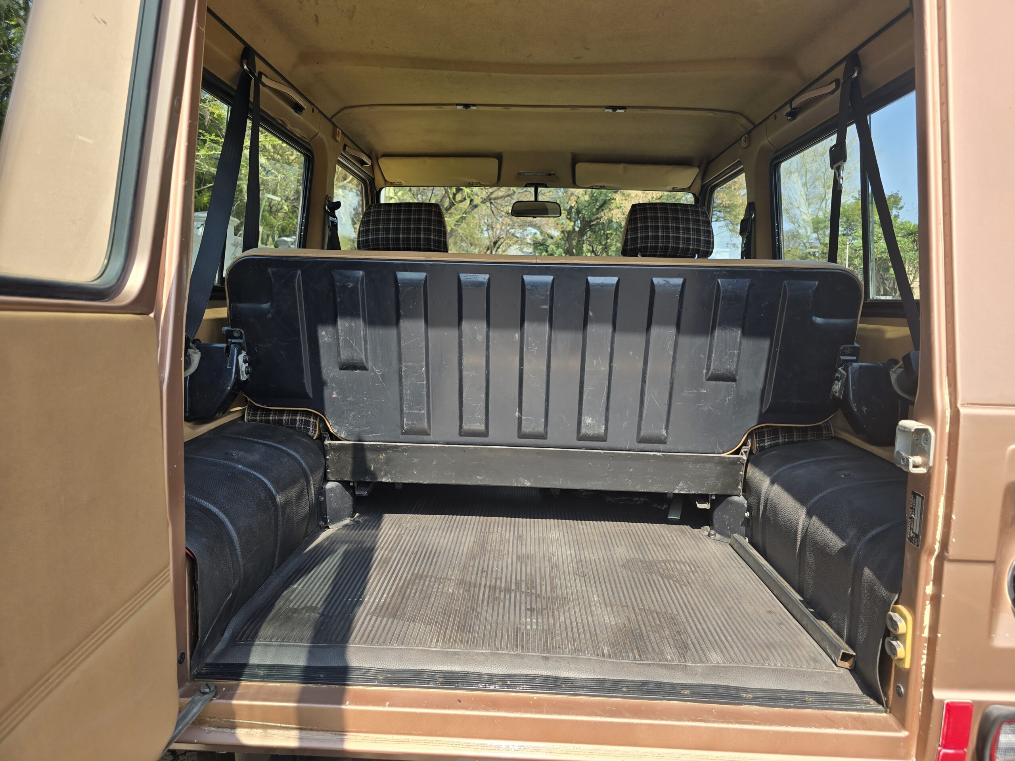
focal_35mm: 23
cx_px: 508
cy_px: 380
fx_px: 674
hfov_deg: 73.9
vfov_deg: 58.9
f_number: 1.7
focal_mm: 6.3
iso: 12
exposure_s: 1/343
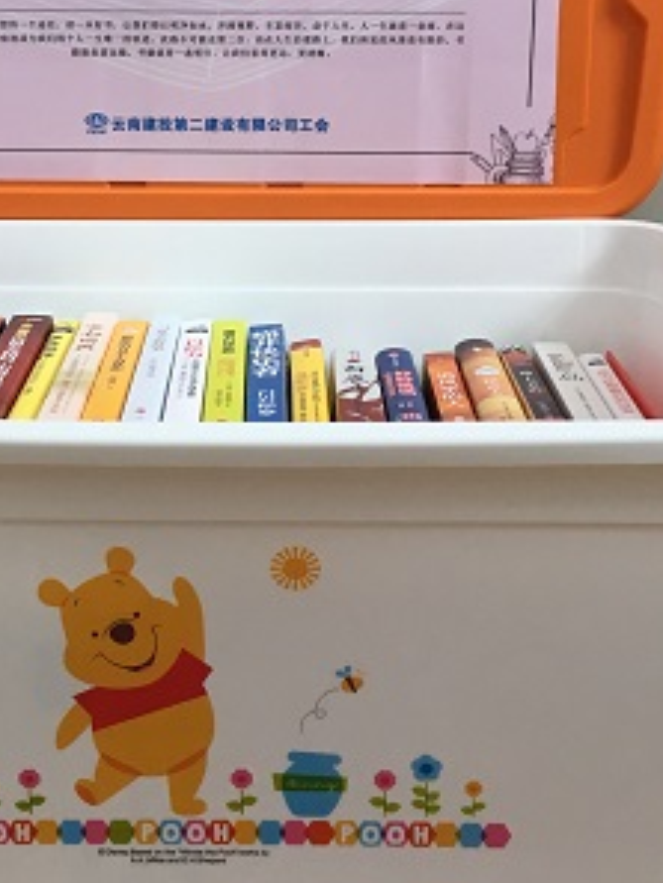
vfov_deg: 29.3
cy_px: 217
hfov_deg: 22.5
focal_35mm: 65
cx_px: 199
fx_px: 1659
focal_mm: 4.15
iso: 25
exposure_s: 1/33
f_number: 2.2
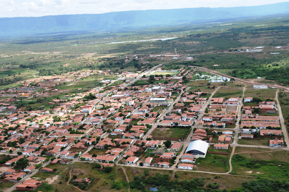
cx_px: 144
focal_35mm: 42
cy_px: 96
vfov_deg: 31.8
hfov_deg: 46.4
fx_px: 337
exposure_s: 1/250
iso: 200
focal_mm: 28
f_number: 8
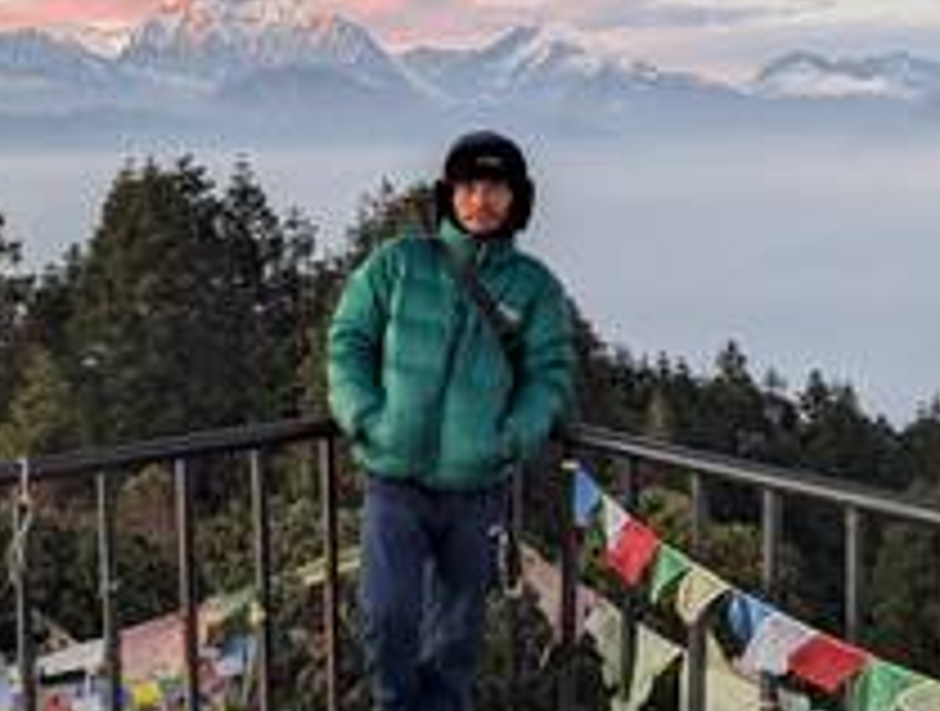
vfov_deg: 26.6
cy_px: 263
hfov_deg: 34.8
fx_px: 1498
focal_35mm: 55
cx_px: 405
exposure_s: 1/38.5
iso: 47
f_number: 1.85
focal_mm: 6.81
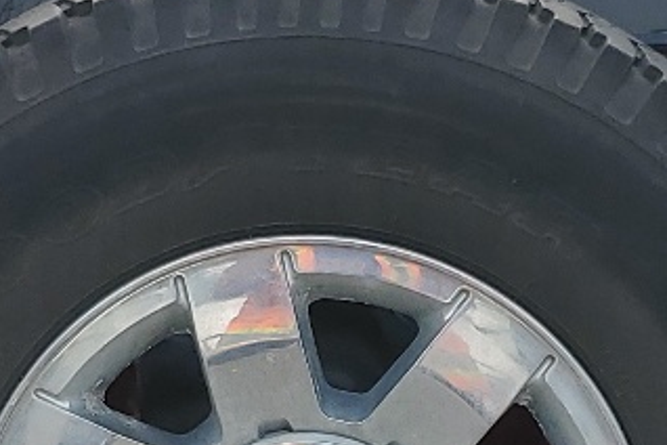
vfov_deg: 10.0
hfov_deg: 15.1
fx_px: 2520
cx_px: 382
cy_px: 426
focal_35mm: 136
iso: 50
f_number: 1.5
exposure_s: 1/2000
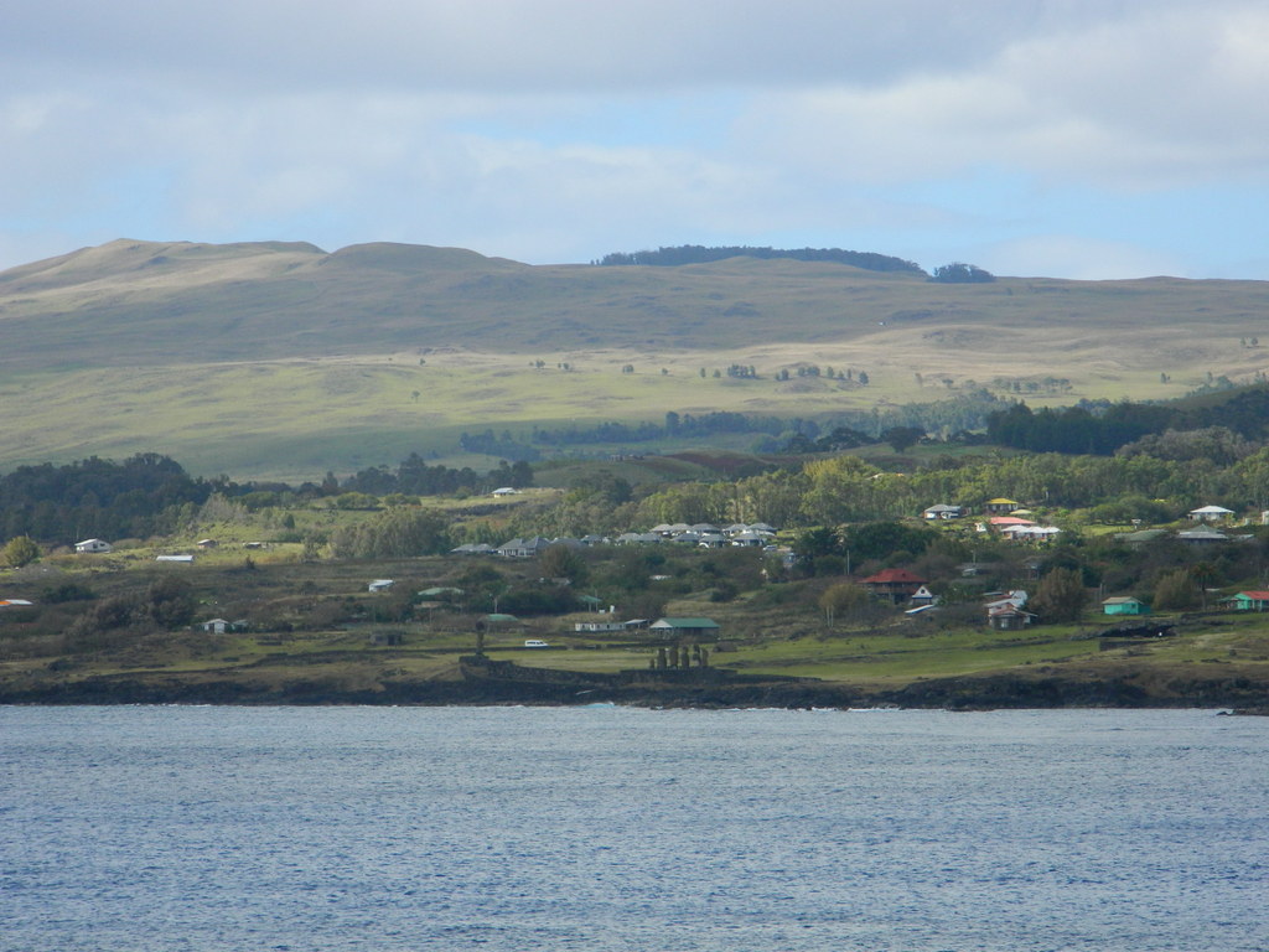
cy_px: 476
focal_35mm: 221
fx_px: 8102
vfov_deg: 6.7
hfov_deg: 9.0
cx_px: 634
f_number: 5.4
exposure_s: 1/500
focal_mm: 39.7
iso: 110
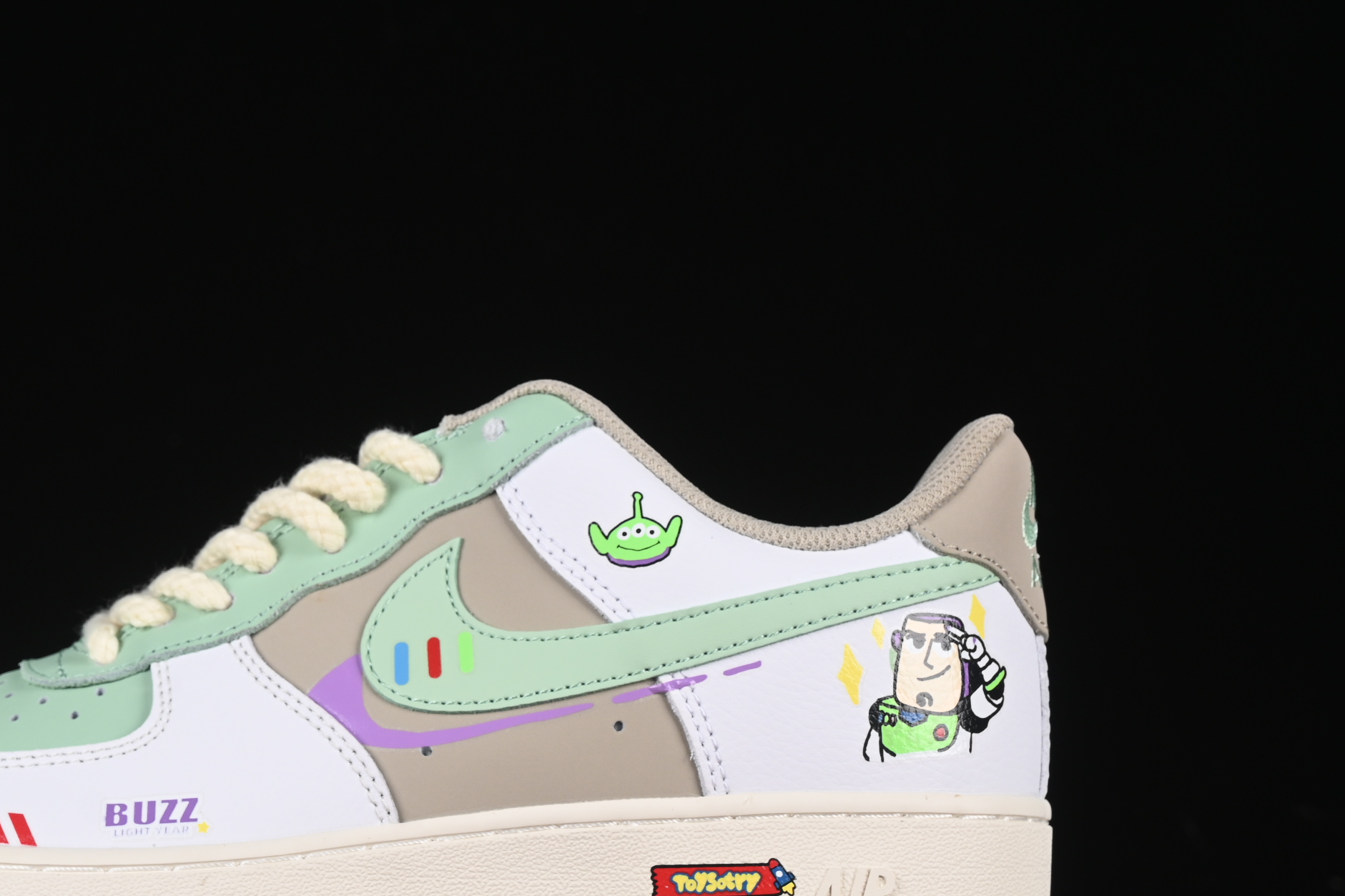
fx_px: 4147
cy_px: 583
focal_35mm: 111
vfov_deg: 12.3
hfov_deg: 18.3
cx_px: 385
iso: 160
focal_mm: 50
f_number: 8
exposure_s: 1/80
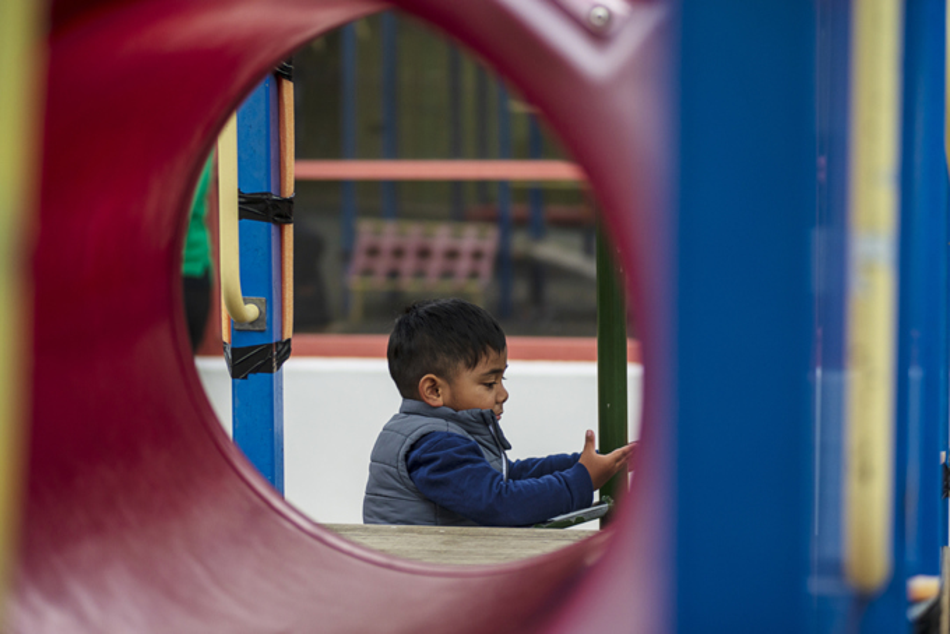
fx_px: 2640
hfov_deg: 20.4
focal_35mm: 100
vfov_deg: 13.7
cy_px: 317
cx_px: 475
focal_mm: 100
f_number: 3.2
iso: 800
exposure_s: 1/1250
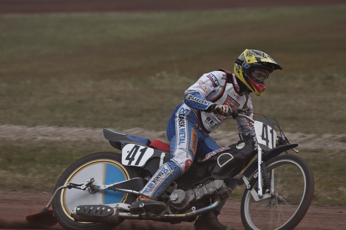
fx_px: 4325
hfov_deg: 4.6
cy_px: 115
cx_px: 173
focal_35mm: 450
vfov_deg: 3.1
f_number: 5.6
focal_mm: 300
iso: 200
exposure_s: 1/640
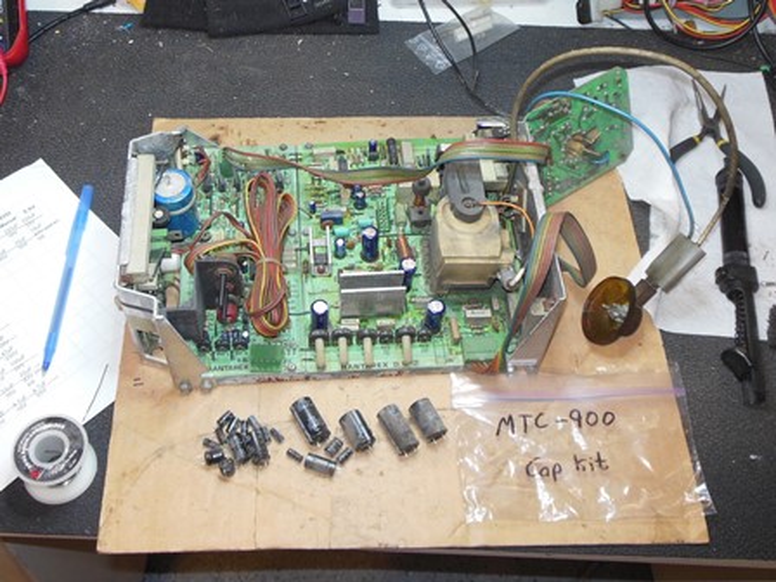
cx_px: 388
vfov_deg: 48.2
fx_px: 650
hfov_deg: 61.7
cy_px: 291
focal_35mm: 29
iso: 200
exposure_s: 1/30
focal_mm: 5.2
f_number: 3.3
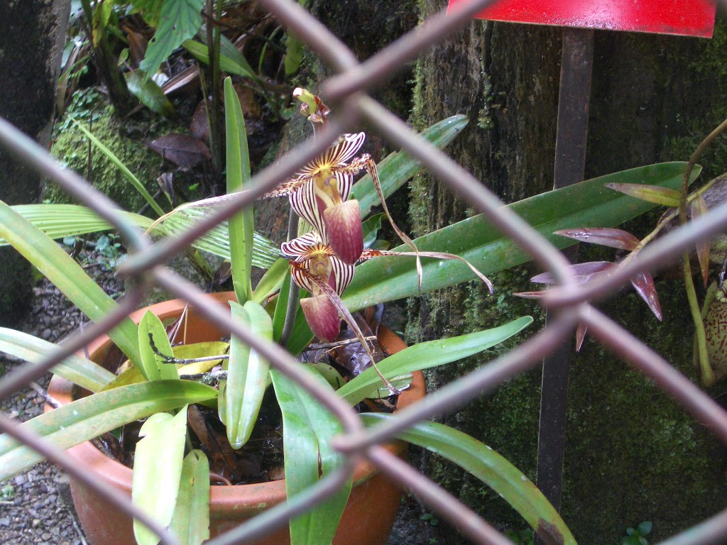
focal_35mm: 74
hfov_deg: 26.3
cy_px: 272
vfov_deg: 19.9
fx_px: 1554
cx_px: 364
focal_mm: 12.2
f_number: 3.9
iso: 100
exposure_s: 1/20
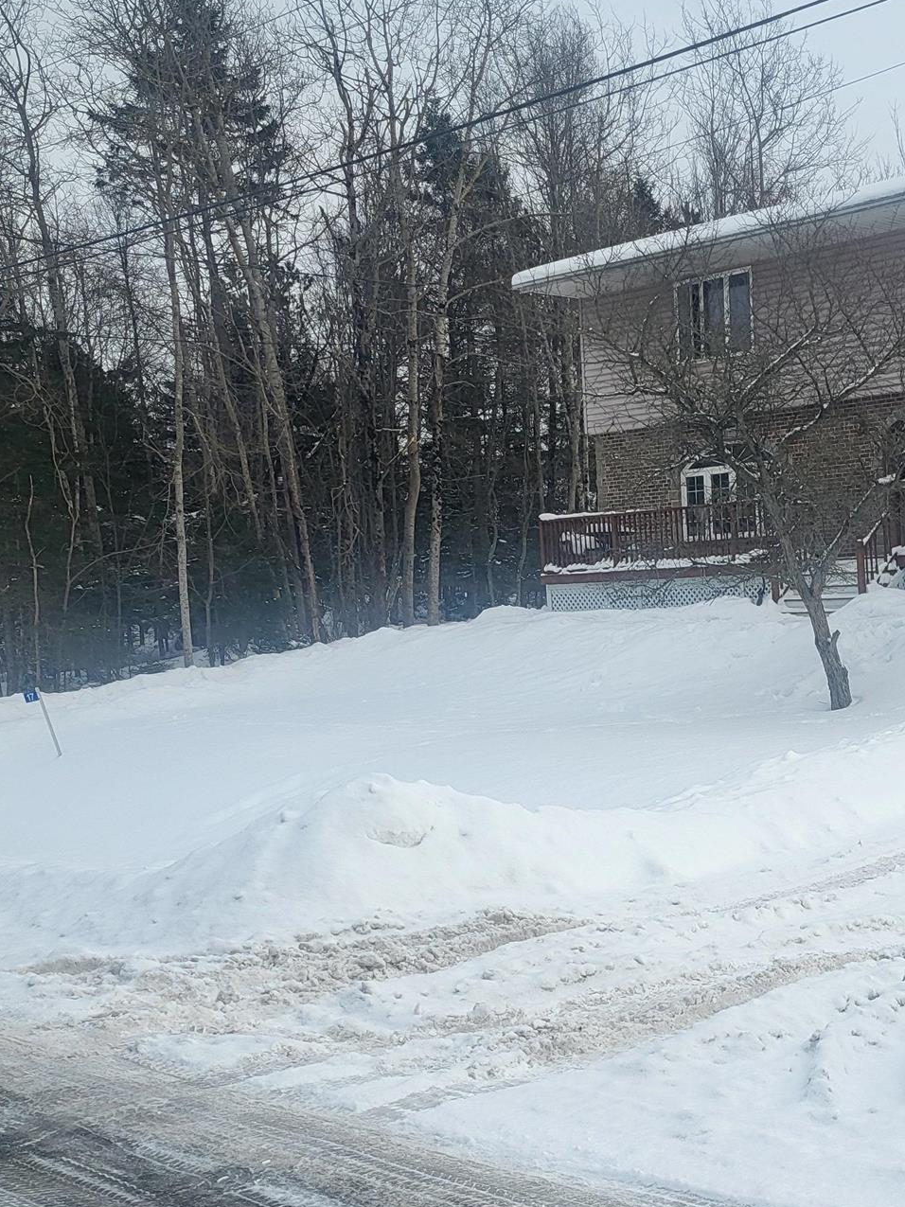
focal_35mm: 47
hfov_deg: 29.8
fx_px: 1639
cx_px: 785
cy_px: 750
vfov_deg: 40.2
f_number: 1.8
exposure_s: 1/1449
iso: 40
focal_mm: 5.4
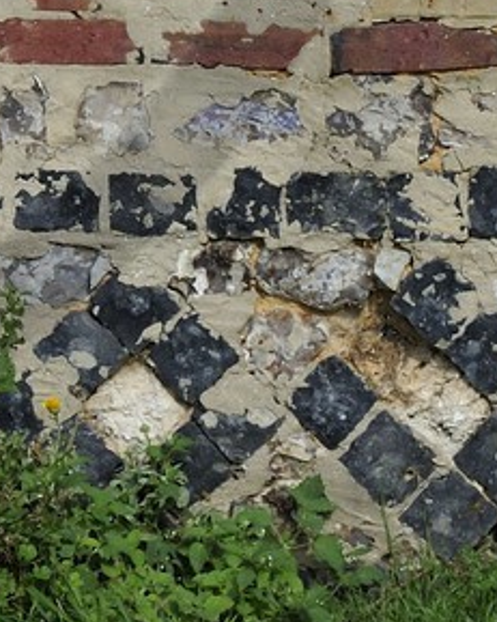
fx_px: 11479
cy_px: -402
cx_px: -475
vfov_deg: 3.1
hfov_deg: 2.5
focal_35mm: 624
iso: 200
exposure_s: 1/200
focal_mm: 120
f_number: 13
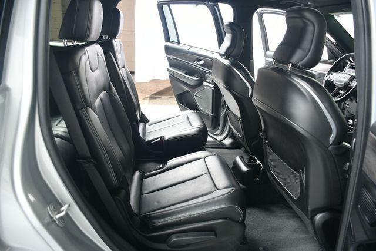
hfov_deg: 67.4
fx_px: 282
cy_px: 126
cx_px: 188
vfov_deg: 47.9
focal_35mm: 27
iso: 100
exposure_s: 1/160
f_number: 3.5
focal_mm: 18
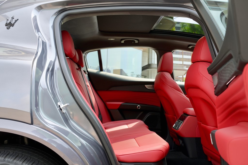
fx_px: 227
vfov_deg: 40.0
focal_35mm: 33
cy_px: 82
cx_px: 124
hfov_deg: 57.2
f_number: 7.1
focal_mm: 33
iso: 400
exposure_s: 1/200
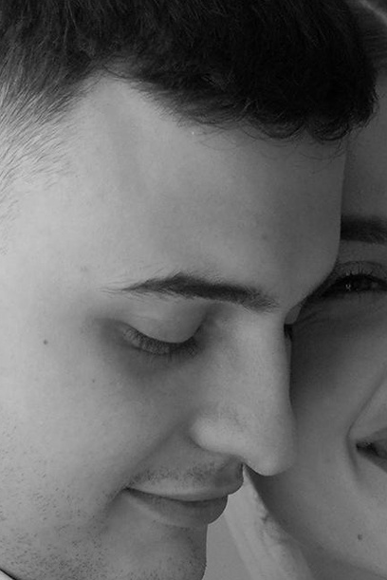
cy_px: 861
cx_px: 433
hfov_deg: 5.6
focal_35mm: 245
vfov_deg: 8.2
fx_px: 3946
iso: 640
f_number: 2.8
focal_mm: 39
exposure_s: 1/640
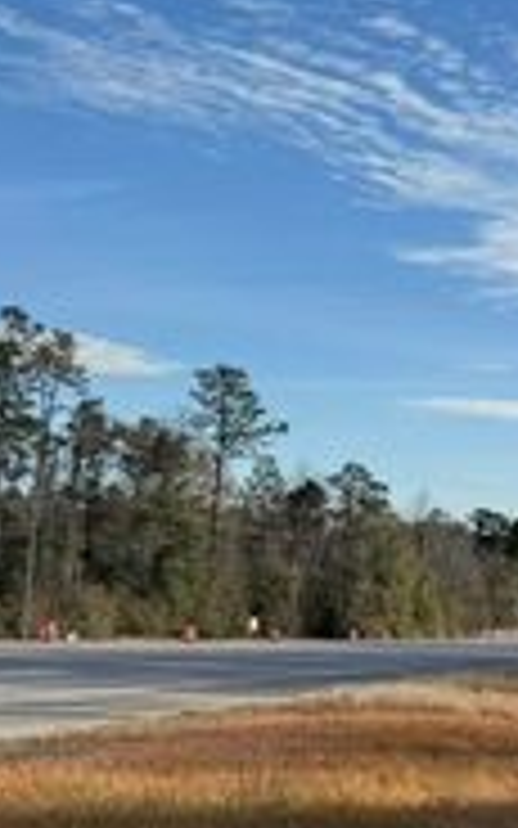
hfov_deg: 15.4
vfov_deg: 29.4
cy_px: 596
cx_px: 1018
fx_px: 1559
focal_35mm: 69
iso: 100
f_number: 1.78
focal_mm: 6.76
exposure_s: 1/5714
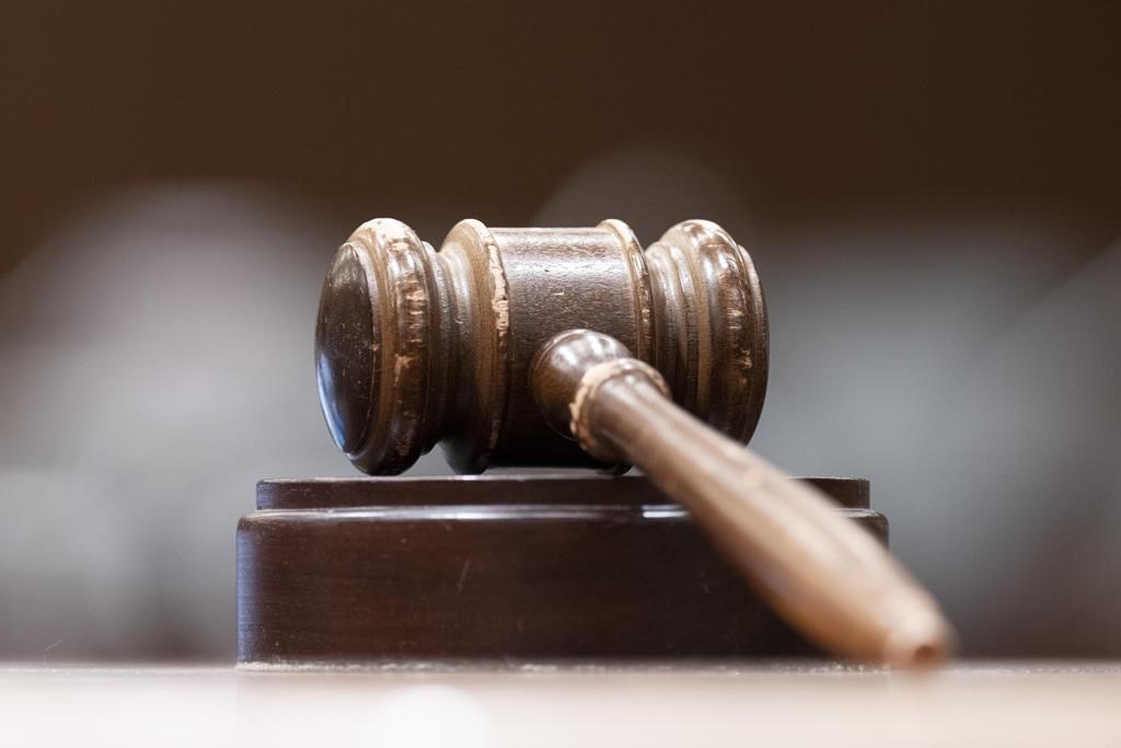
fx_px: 11896
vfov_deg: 3.6
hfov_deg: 5.4
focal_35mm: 382
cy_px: 374
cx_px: 560
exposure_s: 1/160
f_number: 5
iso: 3200
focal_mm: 255
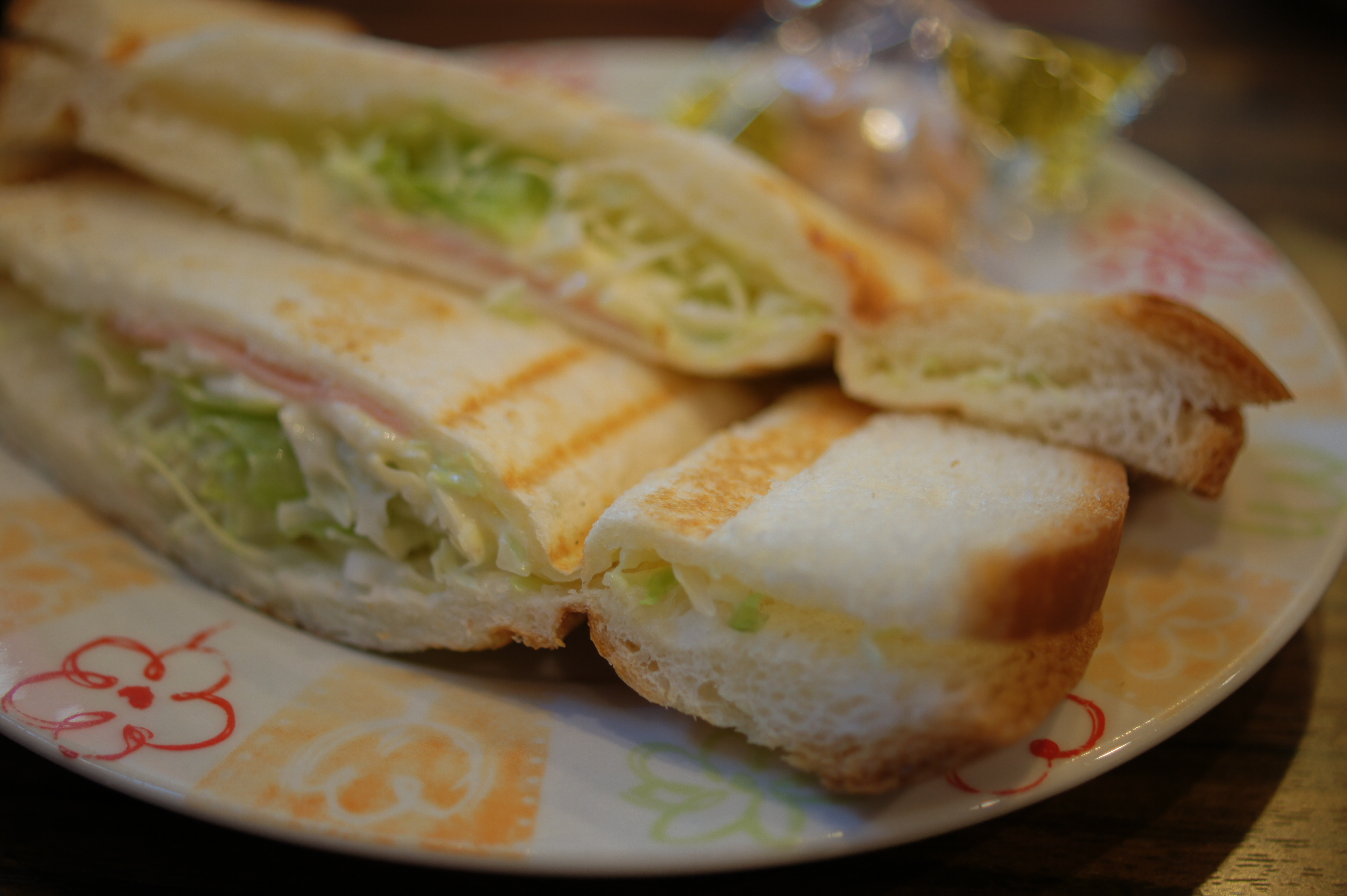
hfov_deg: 43.6
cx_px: 674
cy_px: 448
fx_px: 1683
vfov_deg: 29.8
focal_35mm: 45
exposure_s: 1/50
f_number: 2.8
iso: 320
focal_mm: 30
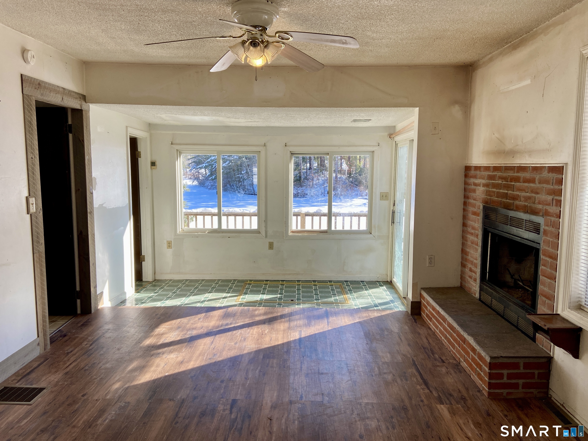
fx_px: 442
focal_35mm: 26
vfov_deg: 53.1
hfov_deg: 67.3
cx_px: 294
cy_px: 220
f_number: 1.8
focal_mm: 4.25
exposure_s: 1/342
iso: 32
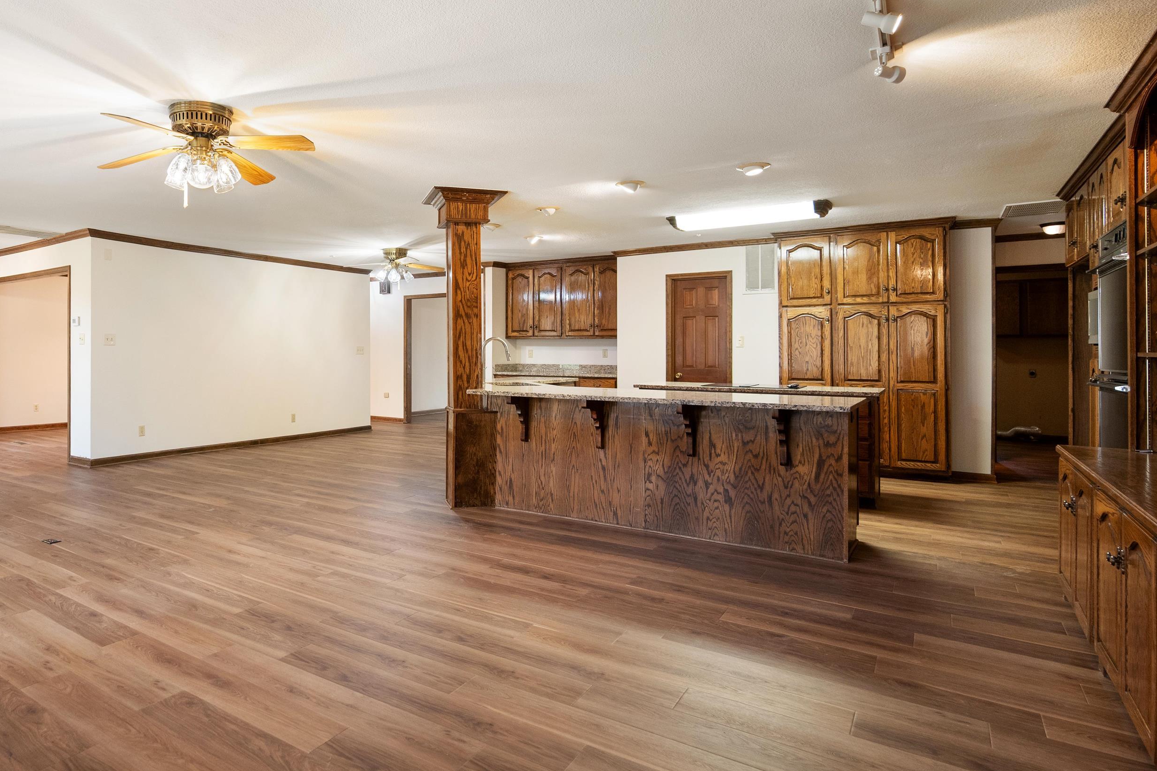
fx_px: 643
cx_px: 436
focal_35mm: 20
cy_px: 339
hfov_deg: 82.4
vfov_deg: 61.7
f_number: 5.6
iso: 1600
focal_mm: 16
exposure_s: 1/20
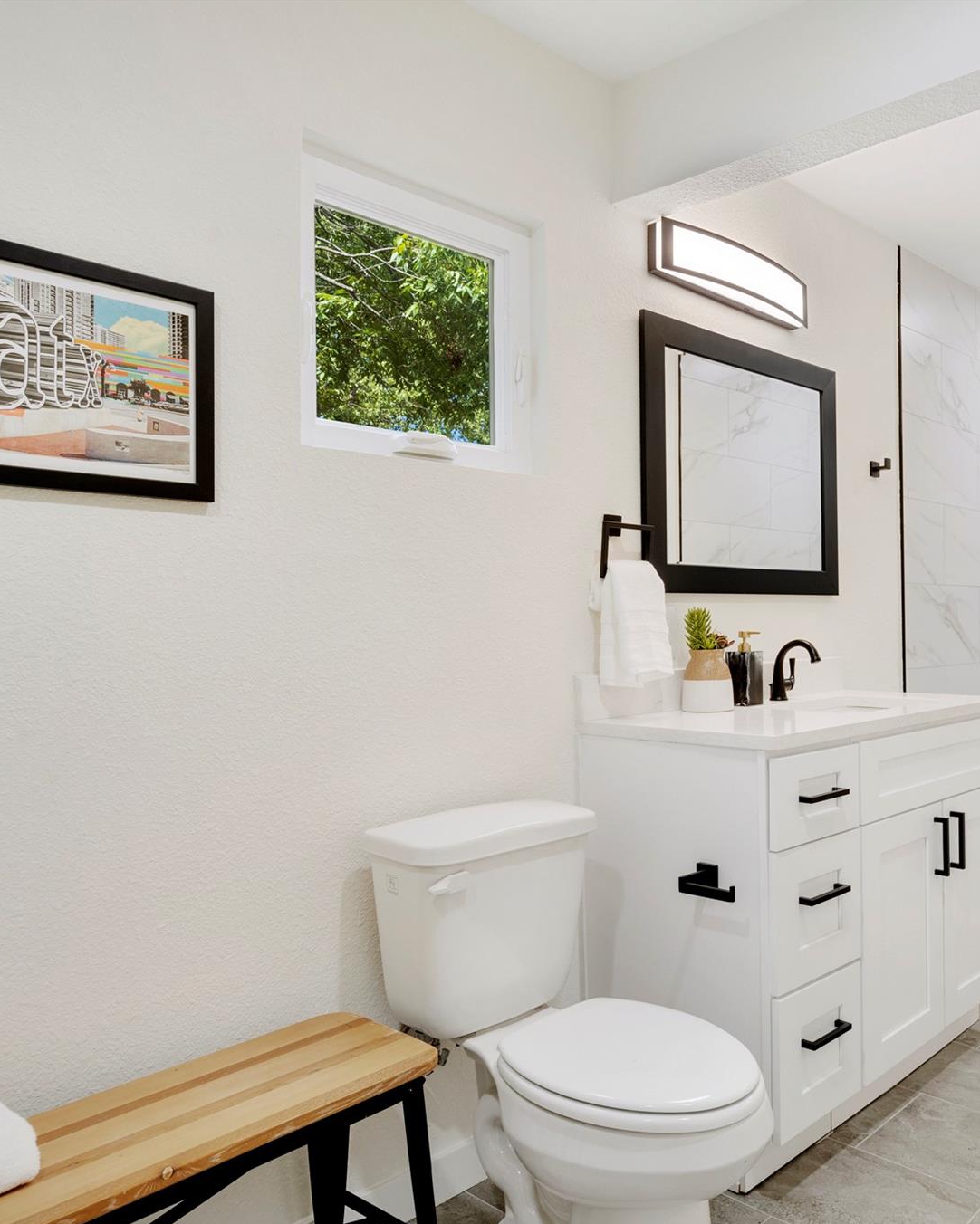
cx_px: 751
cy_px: 613
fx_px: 979
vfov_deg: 64.1
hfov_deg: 50.7
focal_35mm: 27
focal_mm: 19
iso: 320
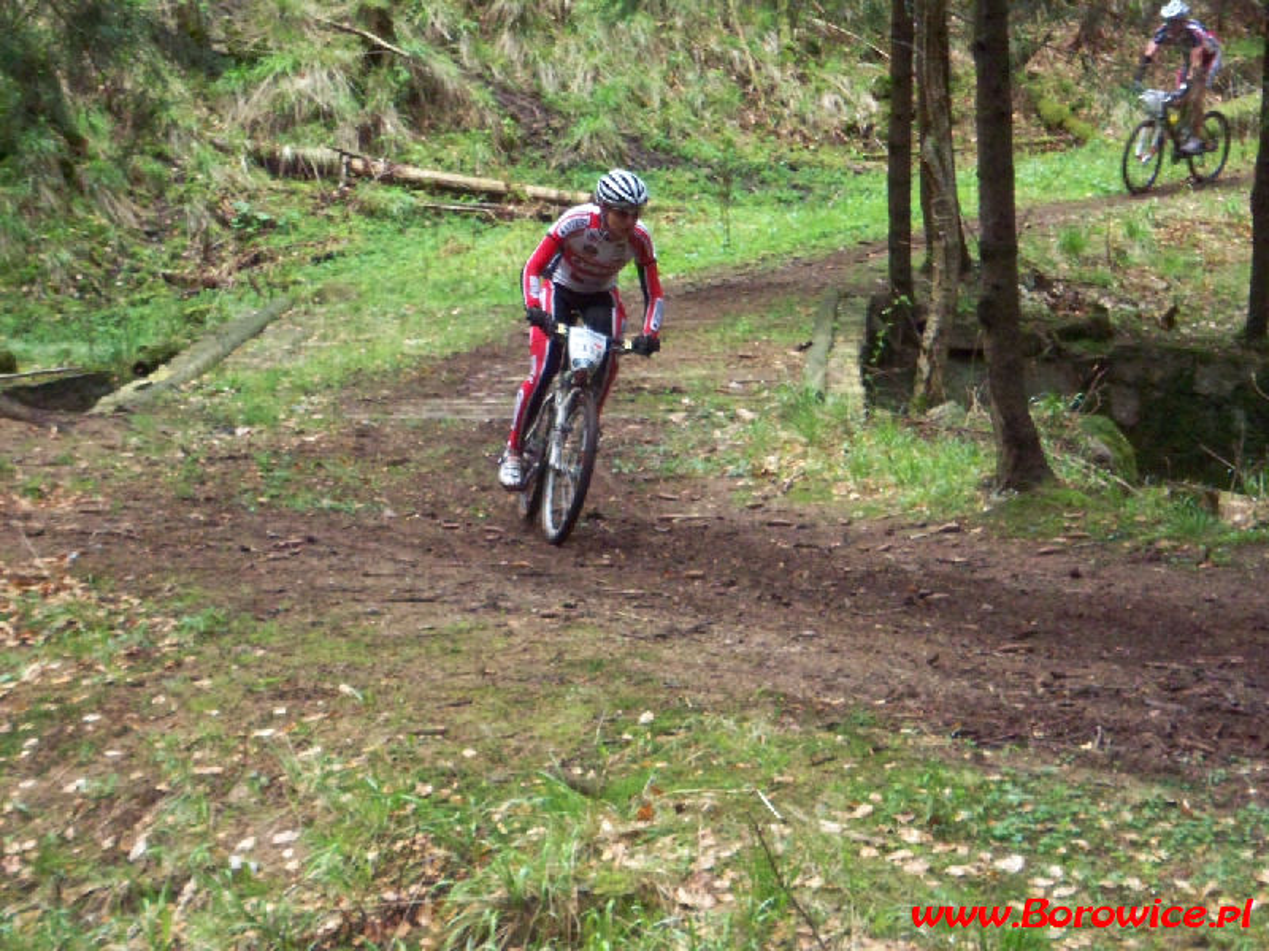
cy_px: 476
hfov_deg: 16.8
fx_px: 4289
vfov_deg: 12.7
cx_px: 634
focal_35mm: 117
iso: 400
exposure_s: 1/200
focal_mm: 19.2
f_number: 4.4
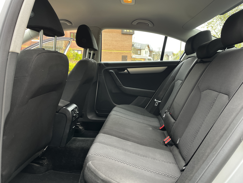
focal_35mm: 26
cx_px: 122
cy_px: 92
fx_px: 183
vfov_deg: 53.1
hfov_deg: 67.3
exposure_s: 1/103
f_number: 1.6
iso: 125
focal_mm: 5.1
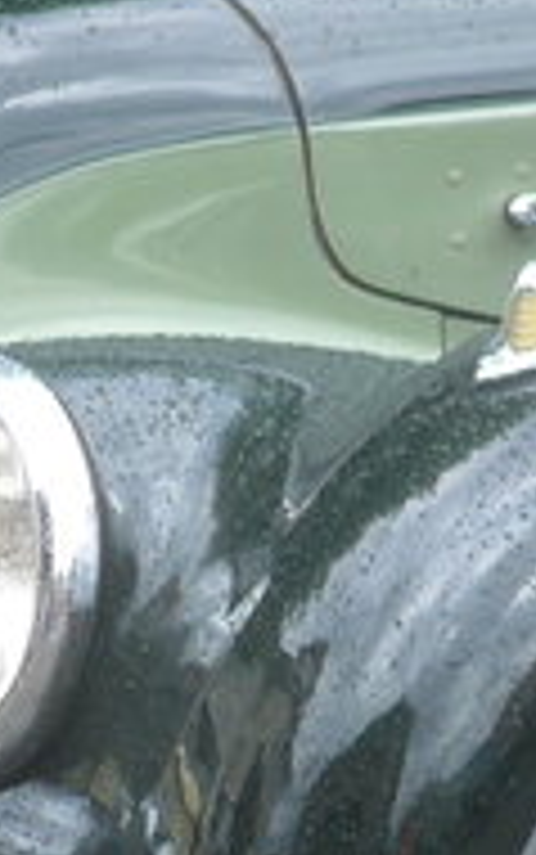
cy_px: 270
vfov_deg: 7.1
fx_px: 6884
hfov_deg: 4.4
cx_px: 1086
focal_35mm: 295
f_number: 2.8
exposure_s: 1/250
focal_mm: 9
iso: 80
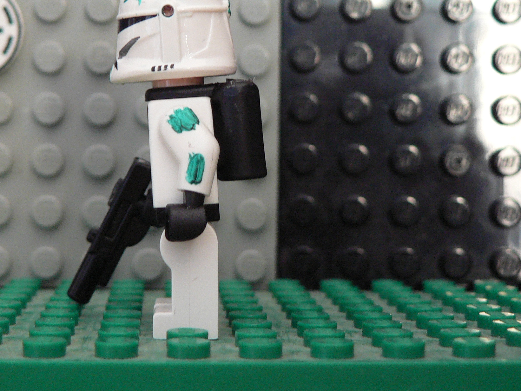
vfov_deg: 15.7
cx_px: 184
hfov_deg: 20.8
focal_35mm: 94
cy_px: 143
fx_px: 1415
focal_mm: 11.4
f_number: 3.2
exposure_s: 1/8
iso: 200
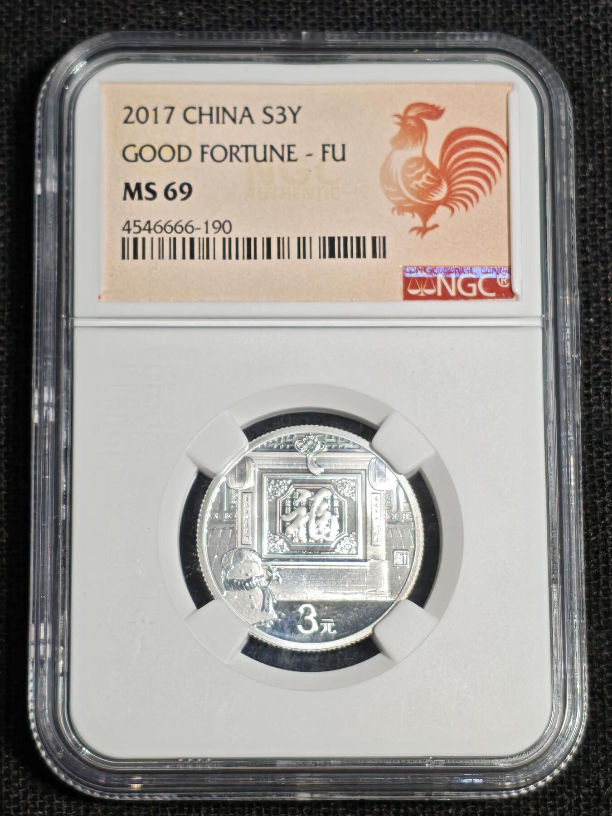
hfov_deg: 13.8
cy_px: 408
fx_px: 2522
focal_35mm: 107
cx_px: 306
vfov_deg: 18.4
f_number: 1.5
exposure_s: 1/679
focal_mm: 4.94
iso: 50
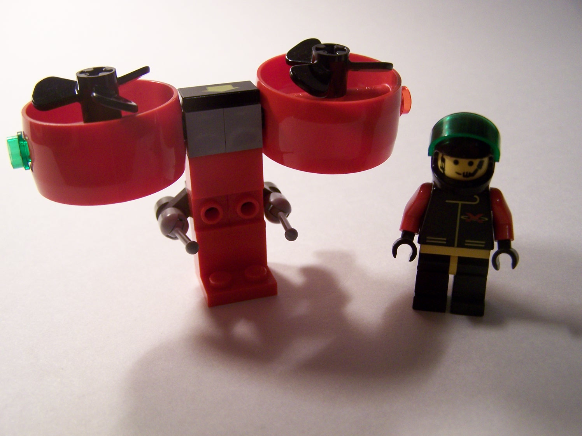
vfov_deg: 37.7
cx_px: 291
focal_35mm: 38
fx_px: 639
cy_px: 218
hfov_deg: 49.0
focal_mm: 6.3
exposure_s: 1/30
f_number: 2.8
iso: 160
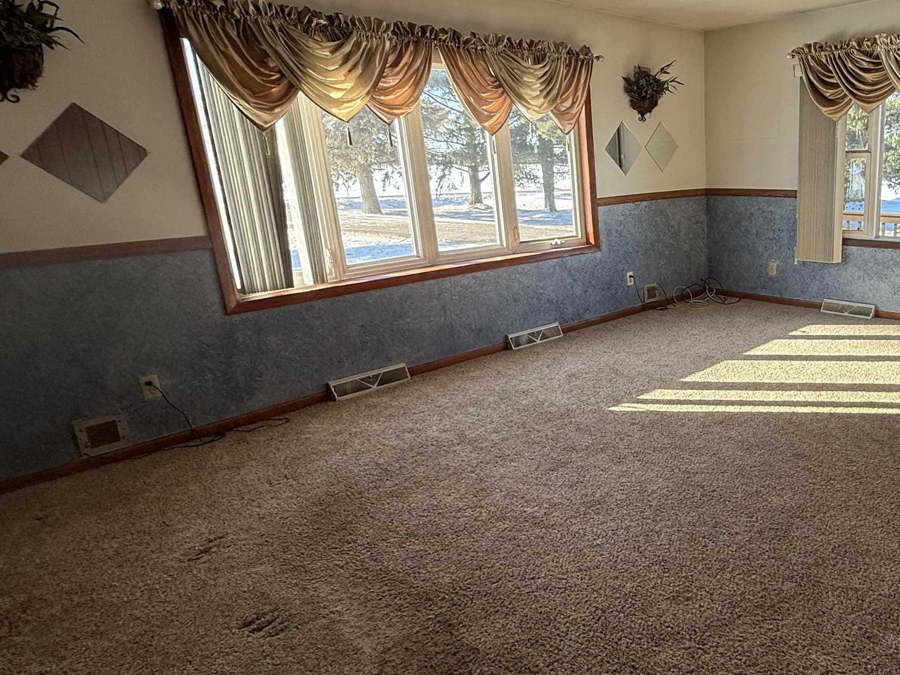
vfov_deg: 54.9
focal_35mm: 25
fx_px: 650
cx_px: 693
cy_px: 330
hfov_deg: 64.5
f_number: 2.2
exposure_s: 1/187
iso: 64
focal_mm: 2.22
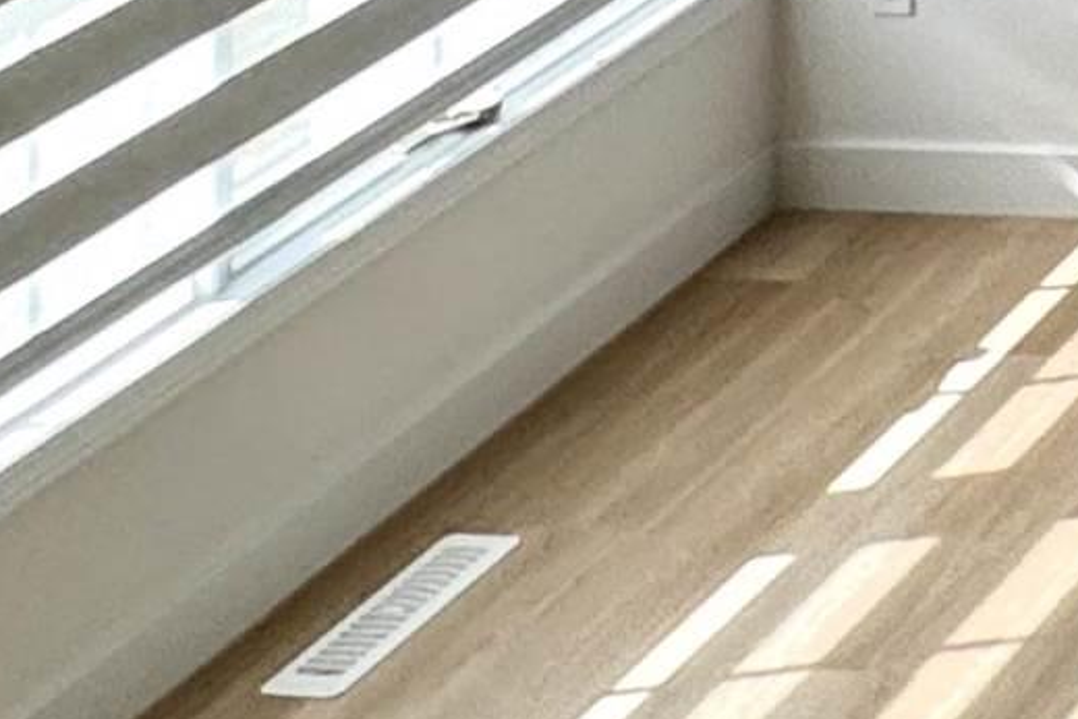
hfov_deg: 15.2
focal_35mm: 86
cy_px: -1093
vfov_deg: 12.1
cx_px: 2500
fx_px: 2576
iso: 40
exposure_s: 1/230
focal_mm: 2.22
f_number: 2.2
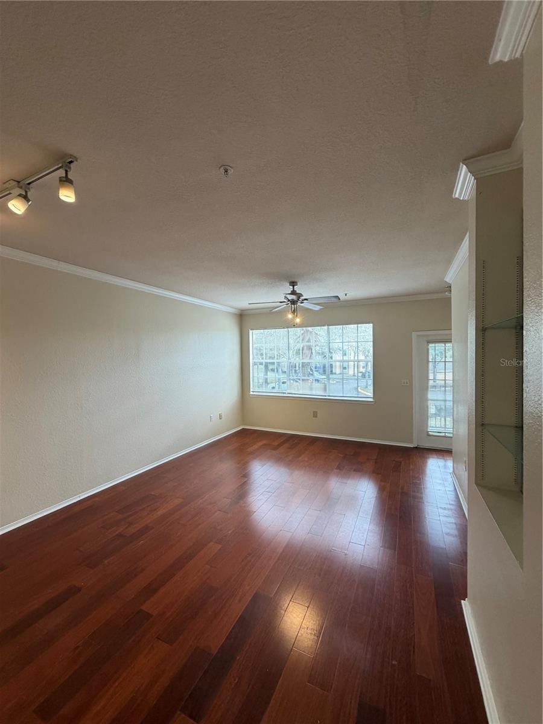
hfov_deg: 85.7
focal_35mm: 14
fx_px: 293
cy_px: 362
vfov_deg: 102.1
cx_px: 272
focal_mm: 2.22
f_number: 2.2
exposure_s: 1/120
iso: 250
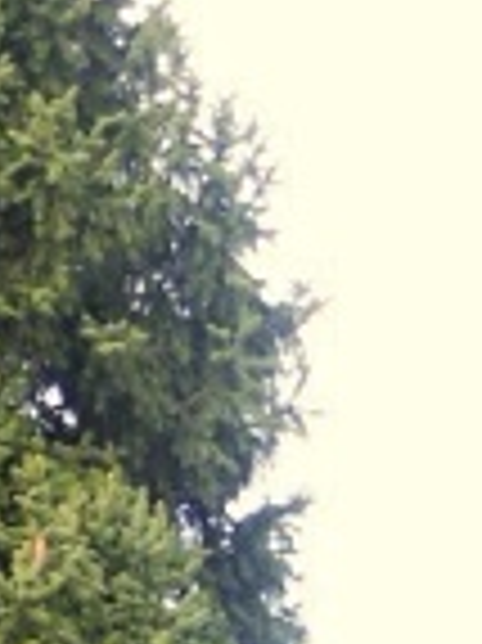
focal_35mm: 358
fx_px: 6656
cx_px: -248
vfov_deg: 5.4
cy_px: 1293
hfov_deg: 4.1
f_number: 3.6
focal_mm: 13.29
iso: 64
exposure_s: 1/90
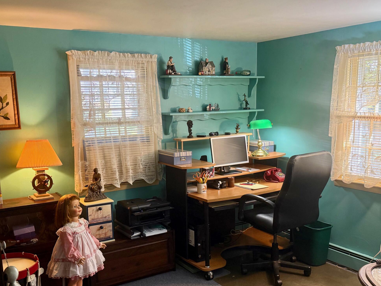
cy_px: 176
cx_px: 185
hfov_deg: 50.1
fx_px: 407
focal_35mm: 37
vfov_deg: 38.4
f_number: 1.78
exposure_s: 1/60
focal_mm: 6.76
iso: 250
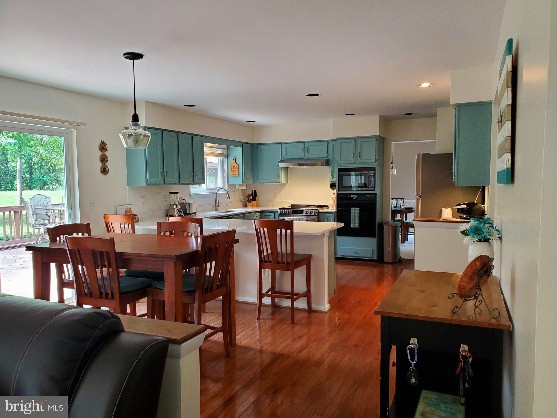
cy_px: 209
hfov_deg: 67.3
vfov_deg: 53.0
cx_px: 278
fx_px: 418
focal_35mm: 26
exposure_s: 1/60.2
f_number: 2.4
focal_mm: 4.3
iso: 250
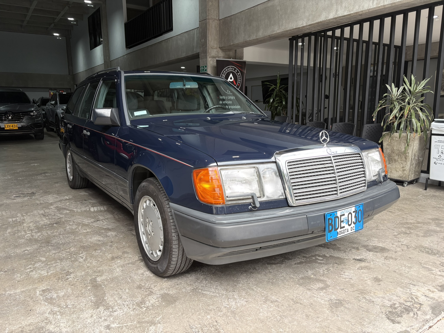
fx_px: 333
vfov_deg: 53.1
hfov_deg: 67.3
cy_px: 166
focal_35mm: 26
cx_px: 222
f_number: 1.6
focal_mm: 5.96
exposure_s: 1/241
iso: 125
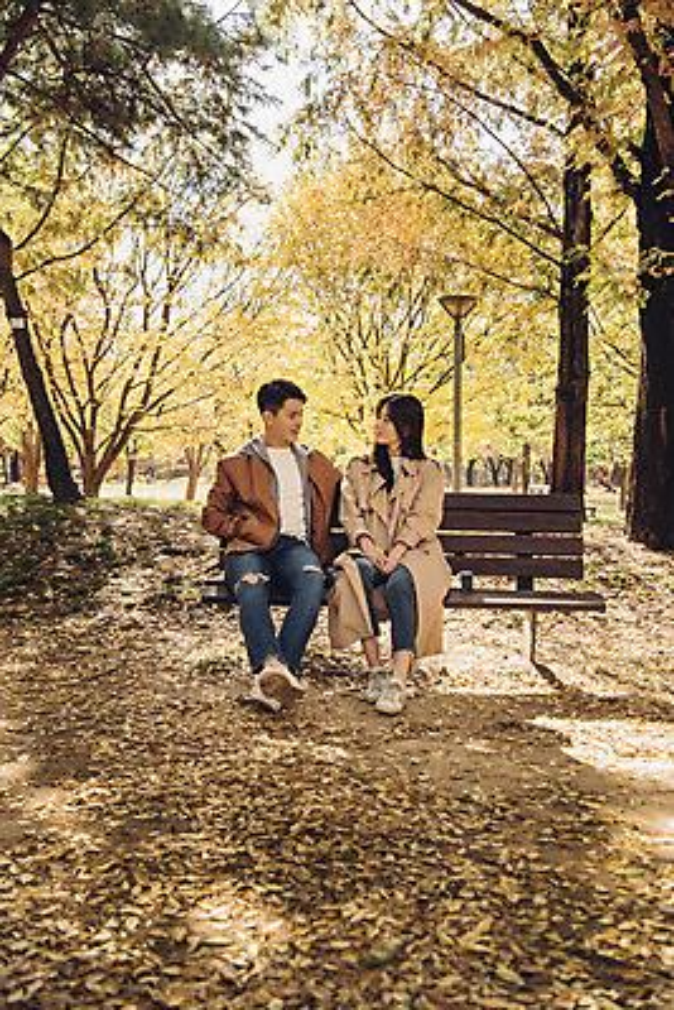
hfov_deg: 35.1
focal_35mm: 38
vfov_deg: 50.7
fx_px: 1066
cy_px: 505
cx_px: 337
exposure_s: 1/250
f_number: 4.5
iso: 250
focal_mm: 38
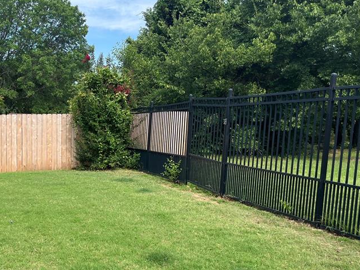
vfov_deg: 34.2
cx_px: 98
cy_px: 161
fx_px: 437
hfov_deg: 43.6
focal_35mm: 42
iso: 50
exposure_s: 1/1536
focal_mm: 5.1
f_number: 1.6
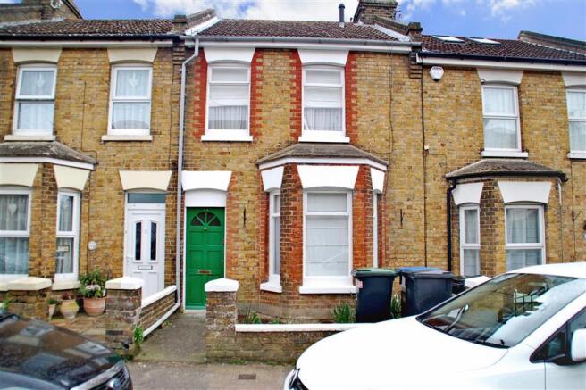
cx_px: 293
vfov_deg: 47.9
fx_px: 439
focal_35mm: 27
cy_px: 195
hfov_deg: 67.4
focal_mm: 18
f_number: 6.3
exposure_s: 1/160
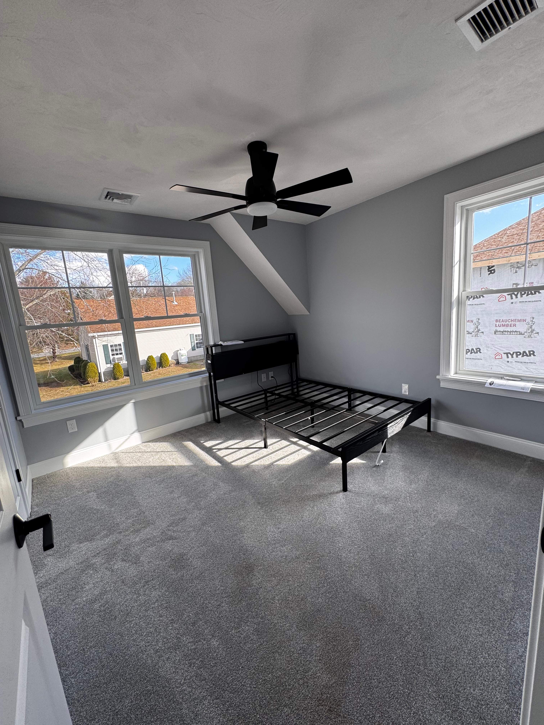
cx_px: 272
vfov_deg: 102.1
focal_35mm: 14
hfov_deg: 85.7
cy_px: 362
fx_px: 293
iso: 40
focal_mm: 2.22
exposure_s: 1/118
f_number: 2.2
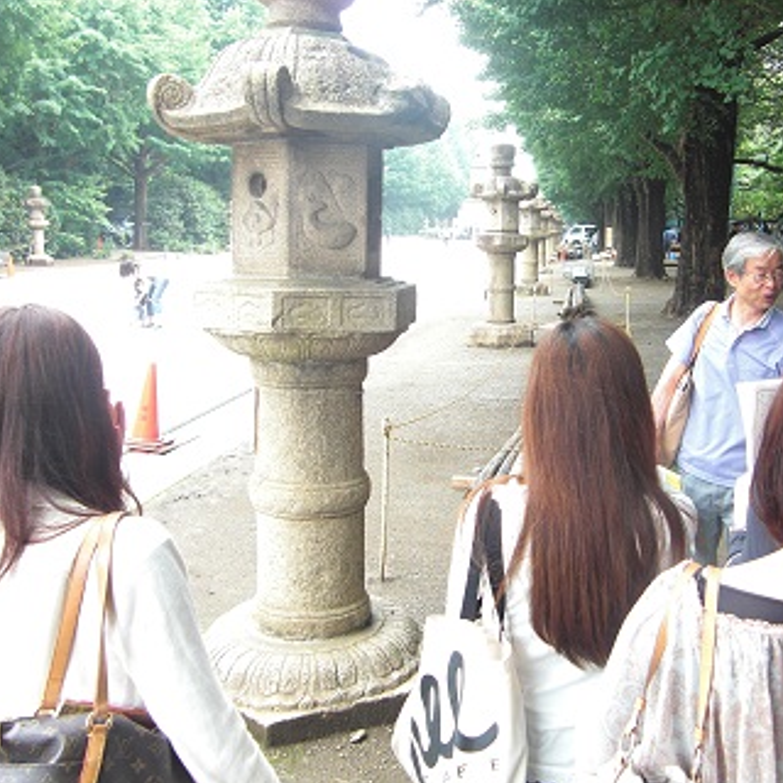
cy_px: 388
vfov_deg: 41.9
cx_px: 487
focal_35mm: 40
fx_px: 1024
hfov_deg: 41.6
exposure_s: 1/80
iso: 100
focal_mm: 5.8
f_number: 2.7
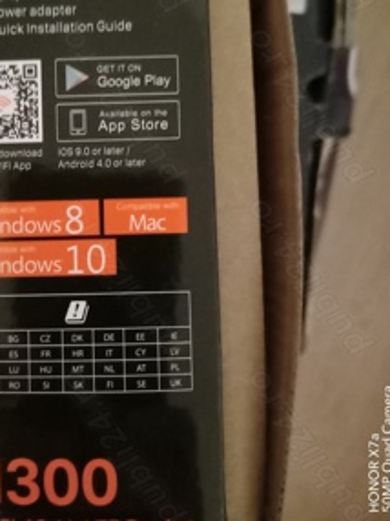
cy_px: 193
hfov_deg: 40.2
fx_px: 527
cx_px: 135
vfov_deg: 52.1
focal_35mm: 35
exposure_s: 1/10
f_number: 1.8
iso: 10062
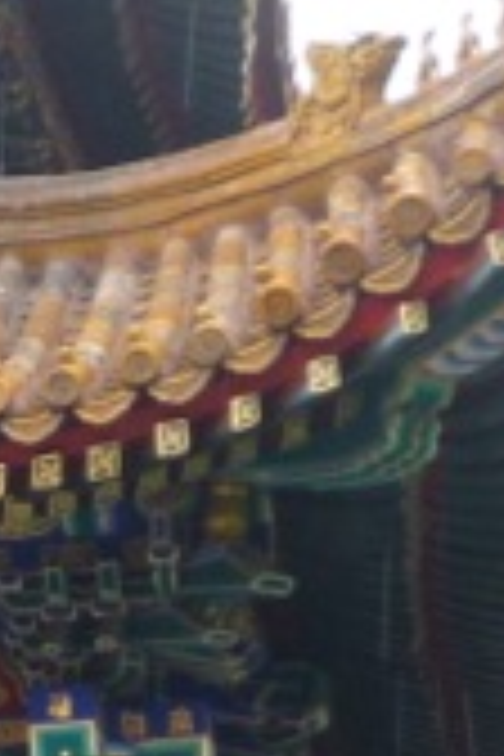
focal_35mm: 178
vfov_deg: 11.4
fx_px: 3738
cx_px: -824
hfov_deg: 7.1
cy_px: 788
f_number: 3.1
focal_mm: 5
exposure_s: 1/100
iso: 100
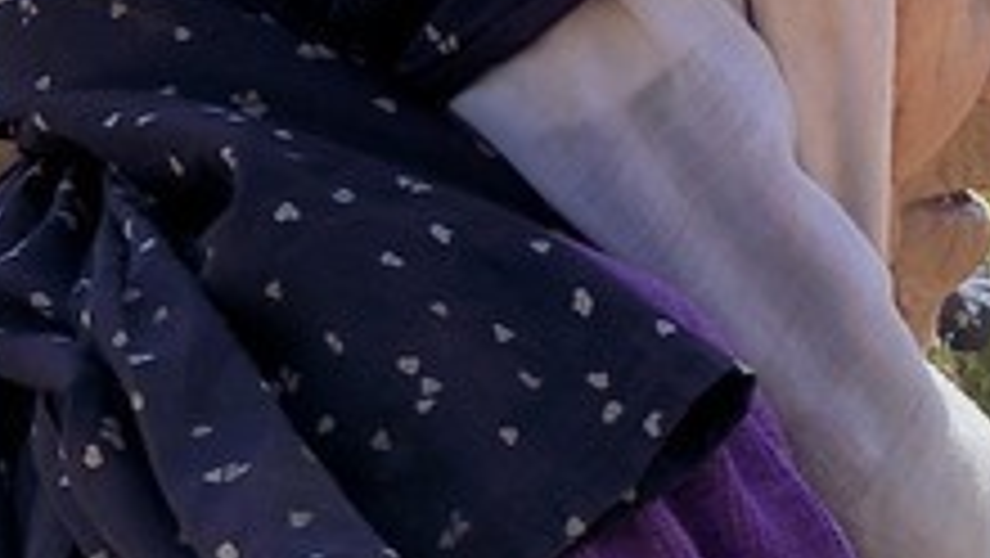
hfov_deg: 8.1
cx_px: 2704
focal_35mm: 236
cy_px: 544
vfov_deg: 5.1
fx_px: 6198
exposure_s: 1/200
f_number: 13
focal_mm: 31
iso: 200
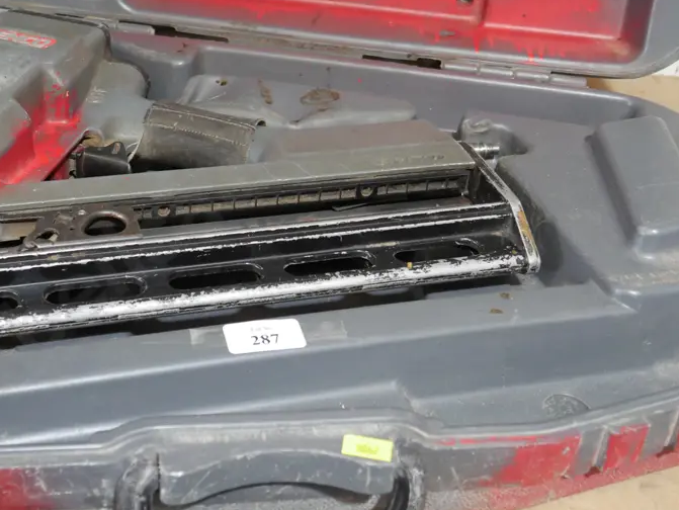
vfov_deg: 25.1
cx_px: 243
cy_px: 176
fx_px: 1138
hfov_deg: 33.0
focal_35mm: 58
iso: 1250
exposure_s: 1/60
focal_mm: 19
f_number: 4.1
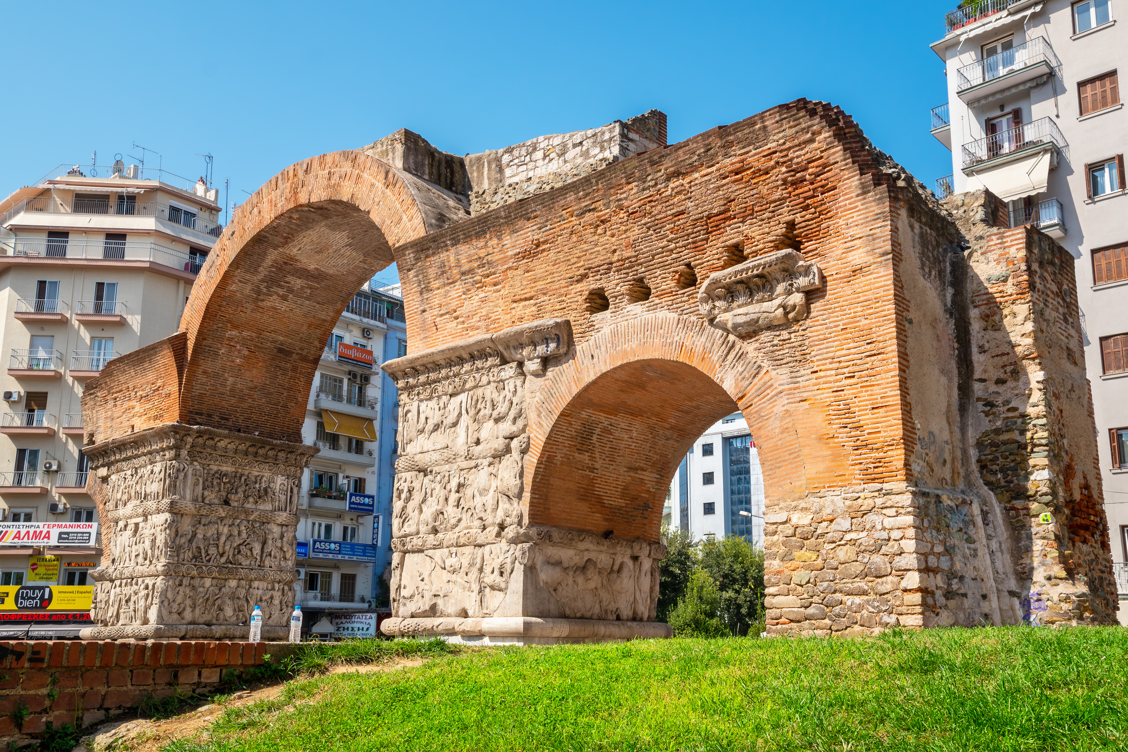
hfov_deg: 57.2
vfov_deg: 40.0
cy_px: 376
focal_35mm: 33
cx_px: 564
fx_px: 1034
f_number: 11
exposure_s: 1/170
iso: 200
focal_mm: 21.9
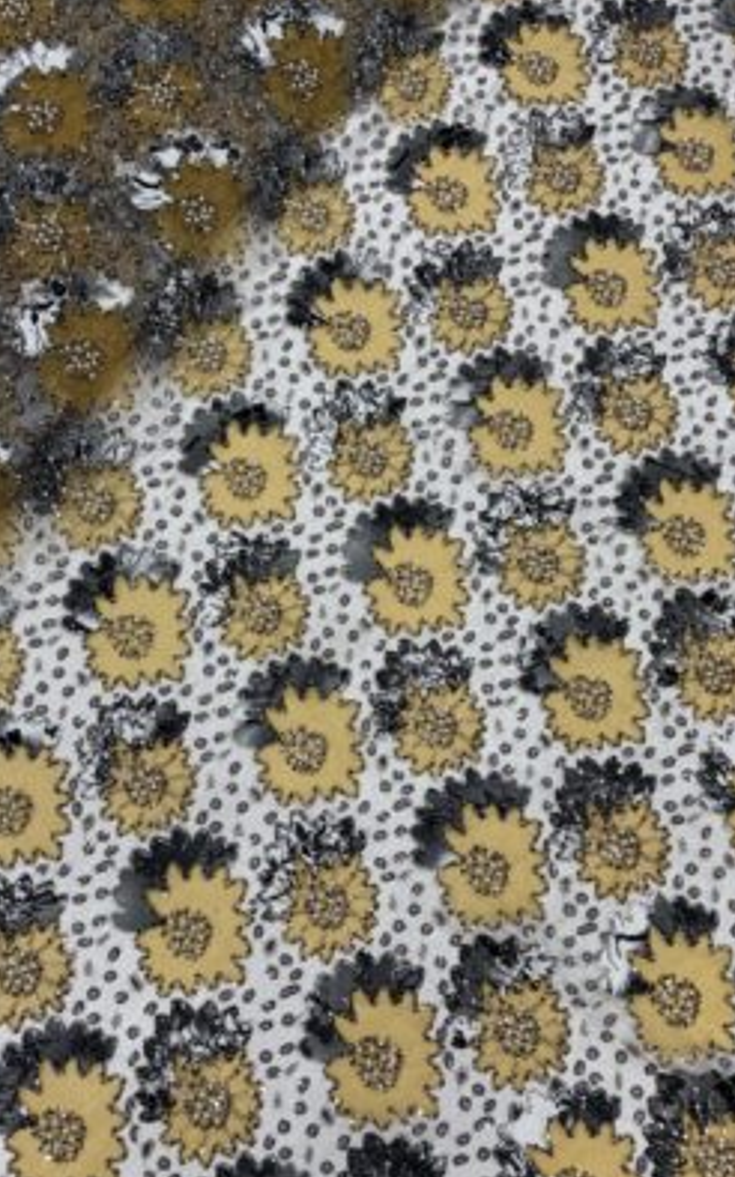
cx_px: 296
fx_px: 898
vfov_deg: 66.5
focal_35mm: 28
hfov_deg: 44.3
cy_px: 588
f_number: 1.6
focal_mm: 5.96
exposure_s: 1/100
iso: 50
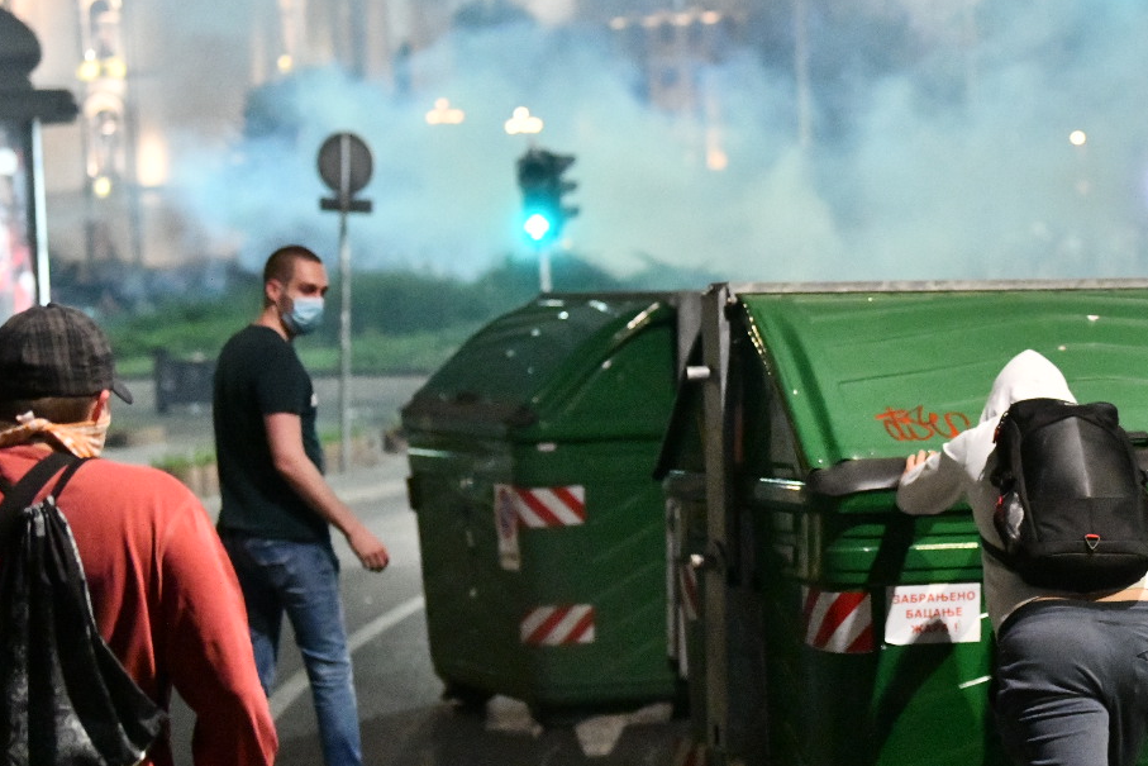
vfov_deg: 11.0
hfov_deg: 16.2
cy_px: 517
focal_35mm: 125
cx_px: 957
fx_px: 3986
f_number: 2.8
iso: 16000
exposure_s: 1/250
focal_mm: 70
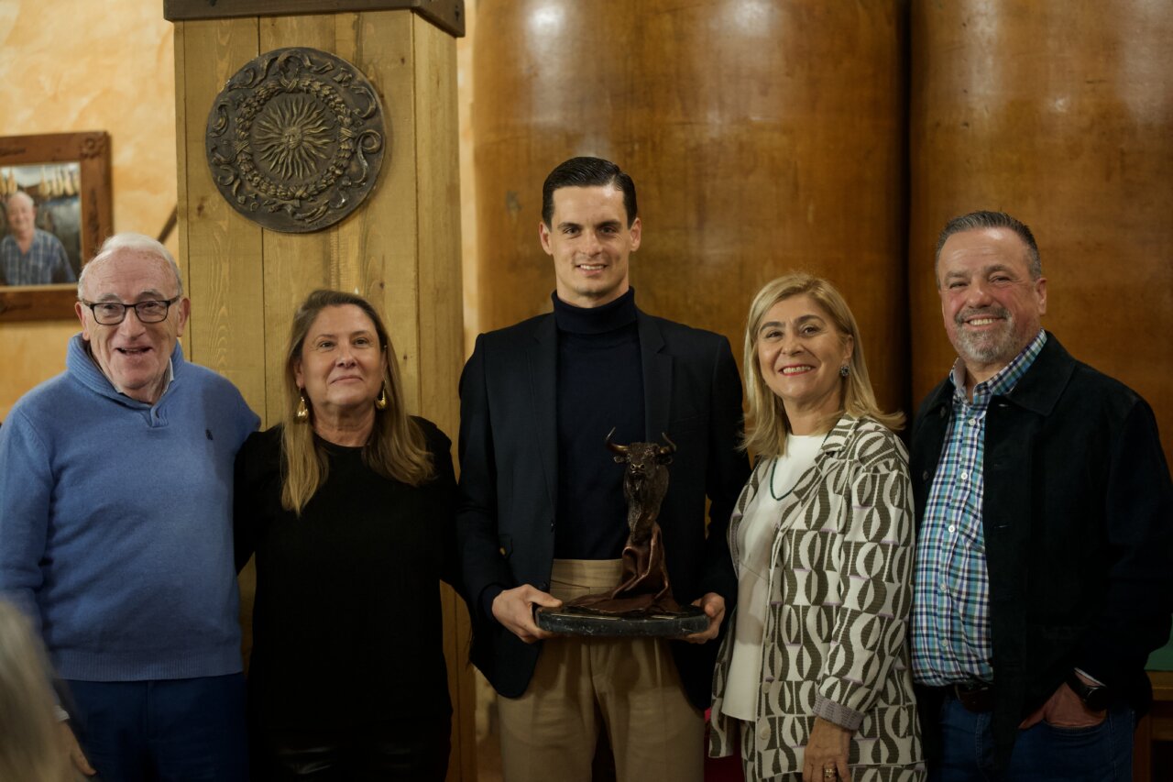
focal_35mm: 70
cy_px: 391
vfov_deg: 19.5
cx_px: 586
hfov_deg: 28.8
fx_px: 2280
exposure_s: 1/100
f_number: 2.8
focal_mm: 70
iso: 3200
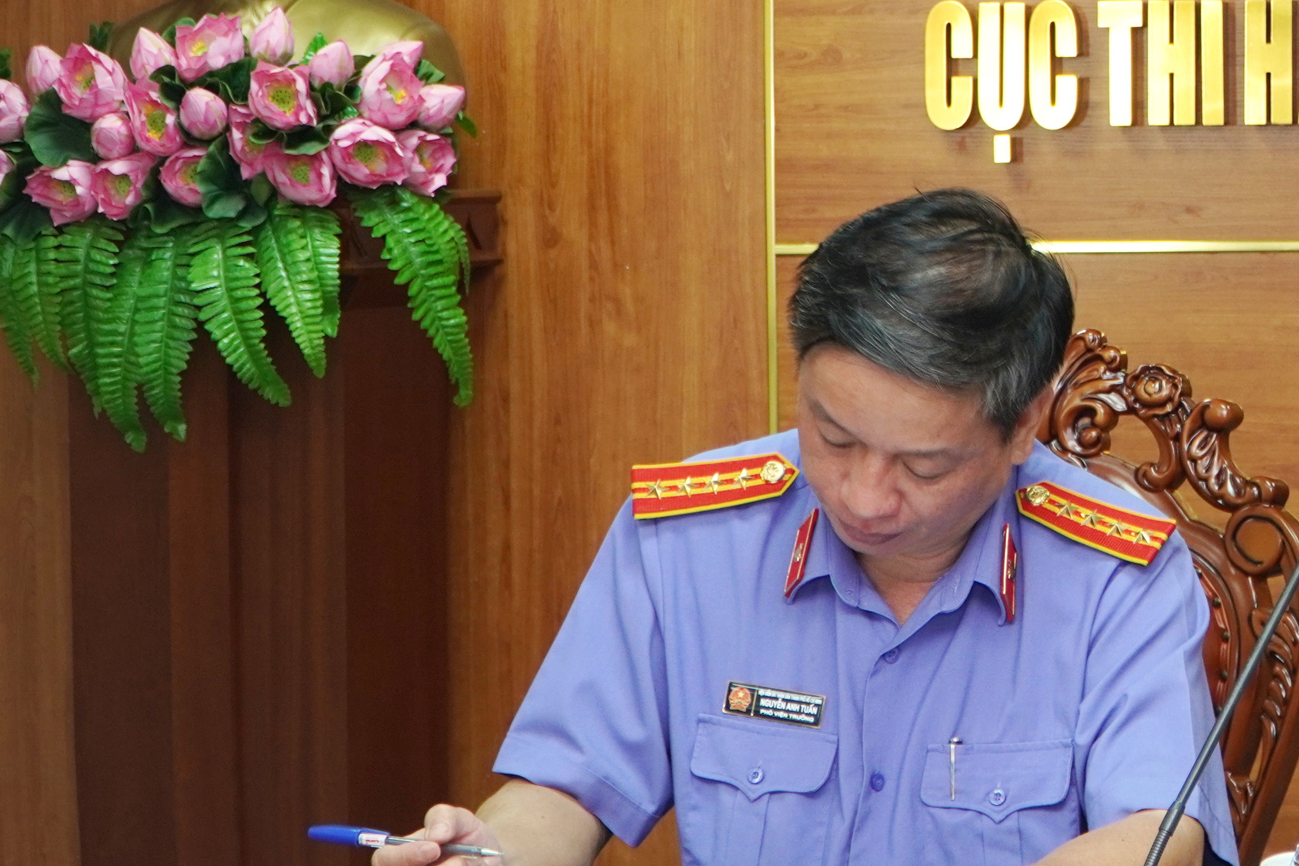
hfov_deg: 19.5
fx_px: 3644
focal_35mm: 101
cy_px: 107
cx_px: 1368
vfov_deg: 13.4
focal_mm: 30
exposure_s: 1/40
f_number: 4
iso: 400
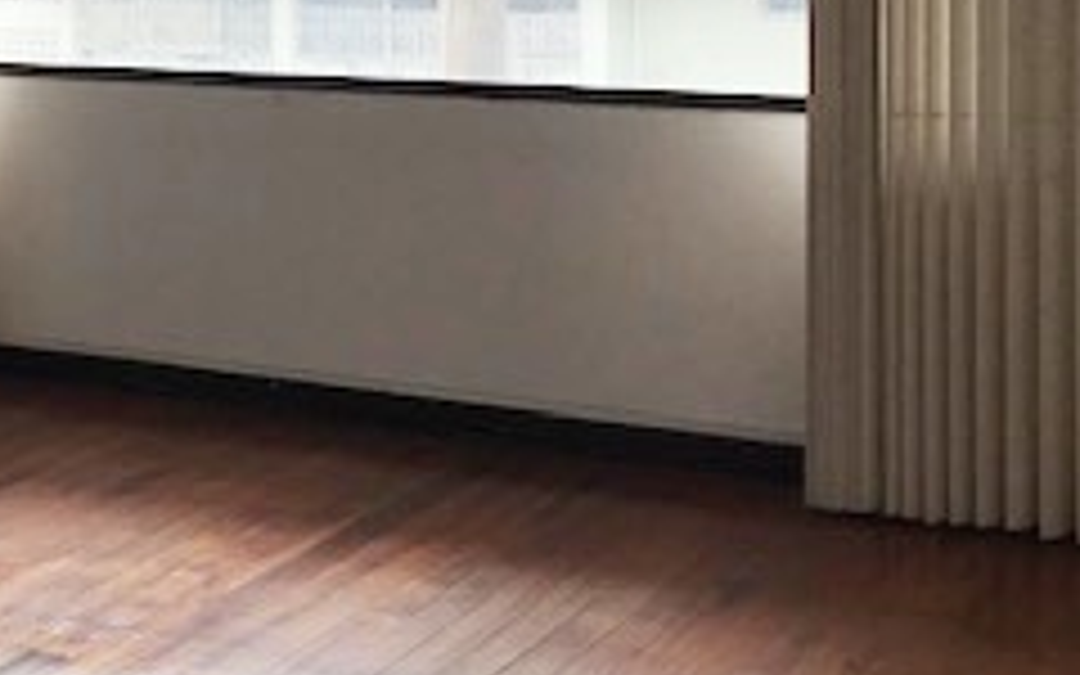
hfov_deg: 24.8
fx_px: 2325
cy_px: 40
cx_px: -22
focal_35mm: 79
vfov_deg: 16.3
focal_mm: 3.99
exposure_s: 1/289
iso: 20
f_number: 1.8
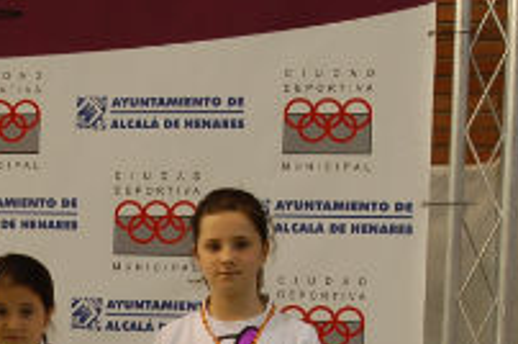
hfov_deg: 15.7
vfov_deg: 10.7
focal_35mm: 125
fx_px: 1796
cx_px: -126
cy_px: 442
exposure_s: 1/60
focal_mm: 28
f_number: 4
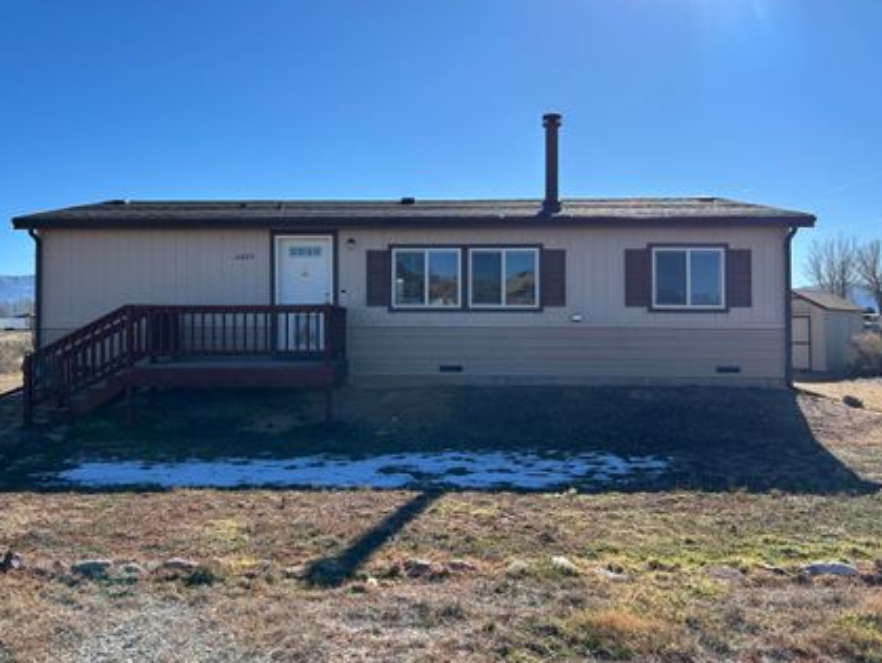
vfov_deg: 45.4
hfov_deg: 58.2
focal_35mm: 31
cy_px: 296
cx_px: 394
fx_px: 791
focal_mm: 5.7
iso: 50
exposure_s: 1/4831
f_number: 1.5
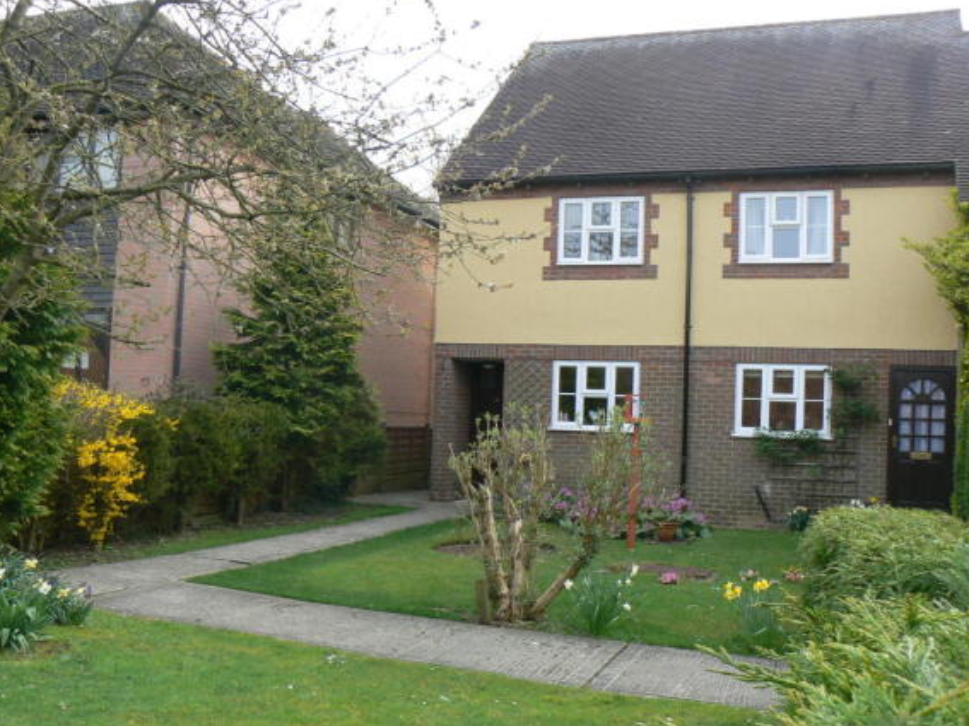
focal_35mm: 37
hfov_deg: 50.1
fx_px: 1036
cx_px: 488
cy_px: 365
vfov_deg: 38.7
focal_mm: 6
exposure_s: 1/125
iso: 80
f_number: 5.6
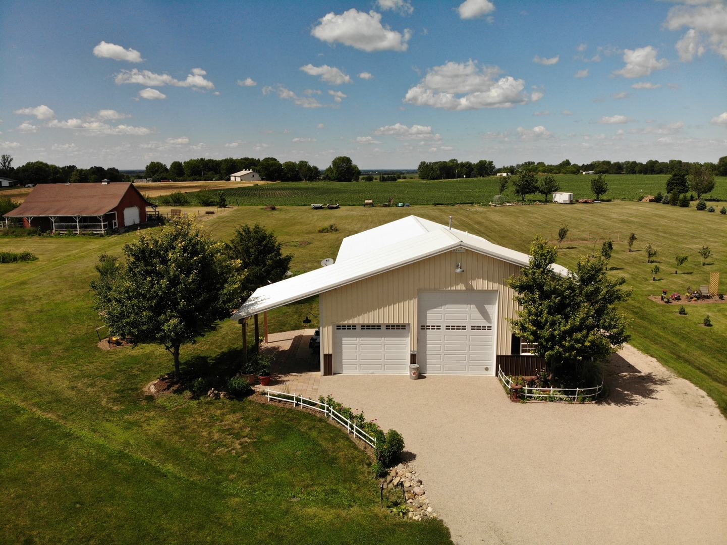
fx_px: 504
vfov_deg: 56.8
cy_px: 272
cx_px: 364
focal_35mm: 24
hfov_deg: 71.6
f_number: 2.8
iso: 117
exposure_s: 1/243
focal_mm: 4.5
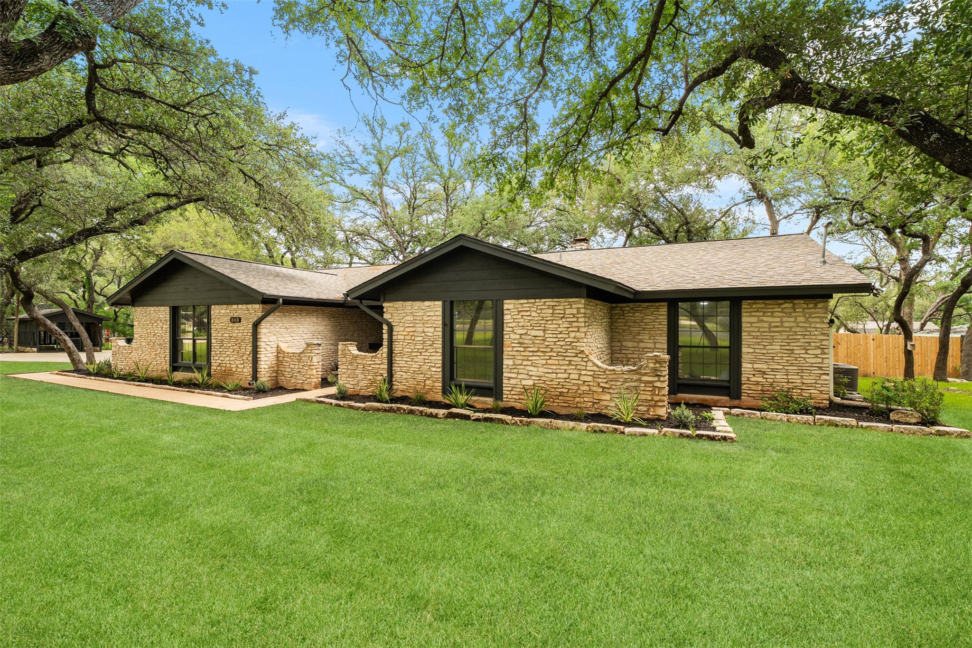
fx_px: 432
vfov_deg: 73.7
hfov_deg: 96.7
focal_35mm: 16
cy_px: 324
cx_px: 486
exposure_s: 1/25
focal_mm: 16
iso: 200
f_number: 9
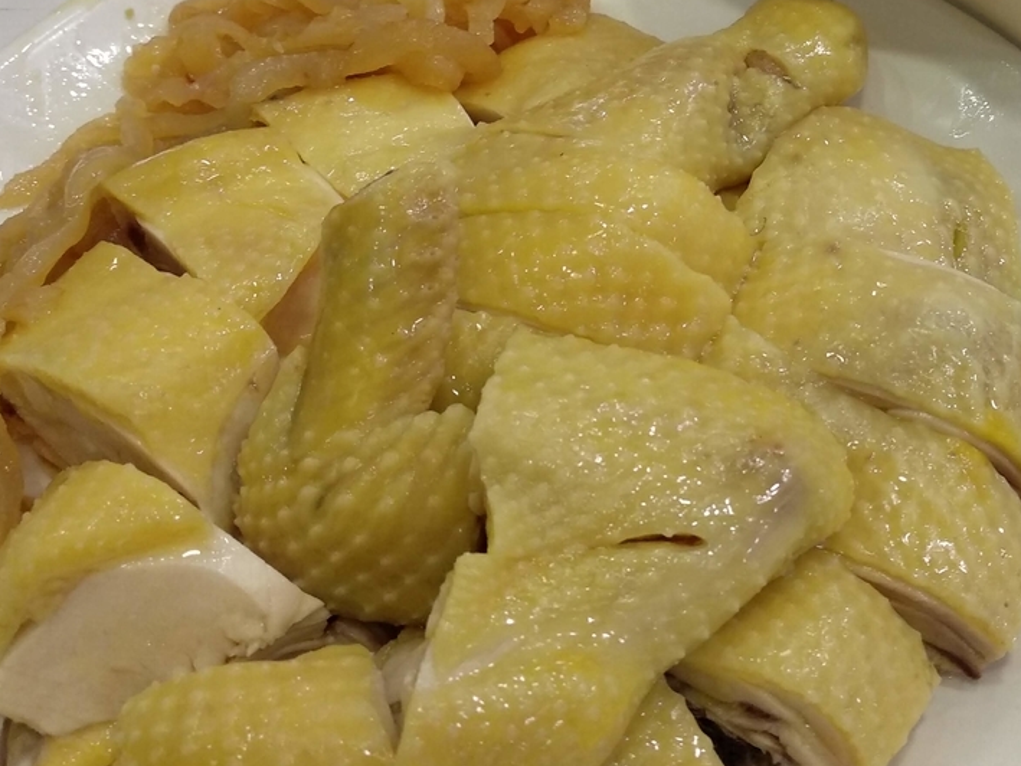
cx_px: 769
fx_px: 1298
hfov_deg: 41.6
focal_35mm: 44
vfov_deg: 32.2
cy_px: 186
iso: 500
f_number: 2.2
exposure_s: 1/50
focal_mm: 3.81
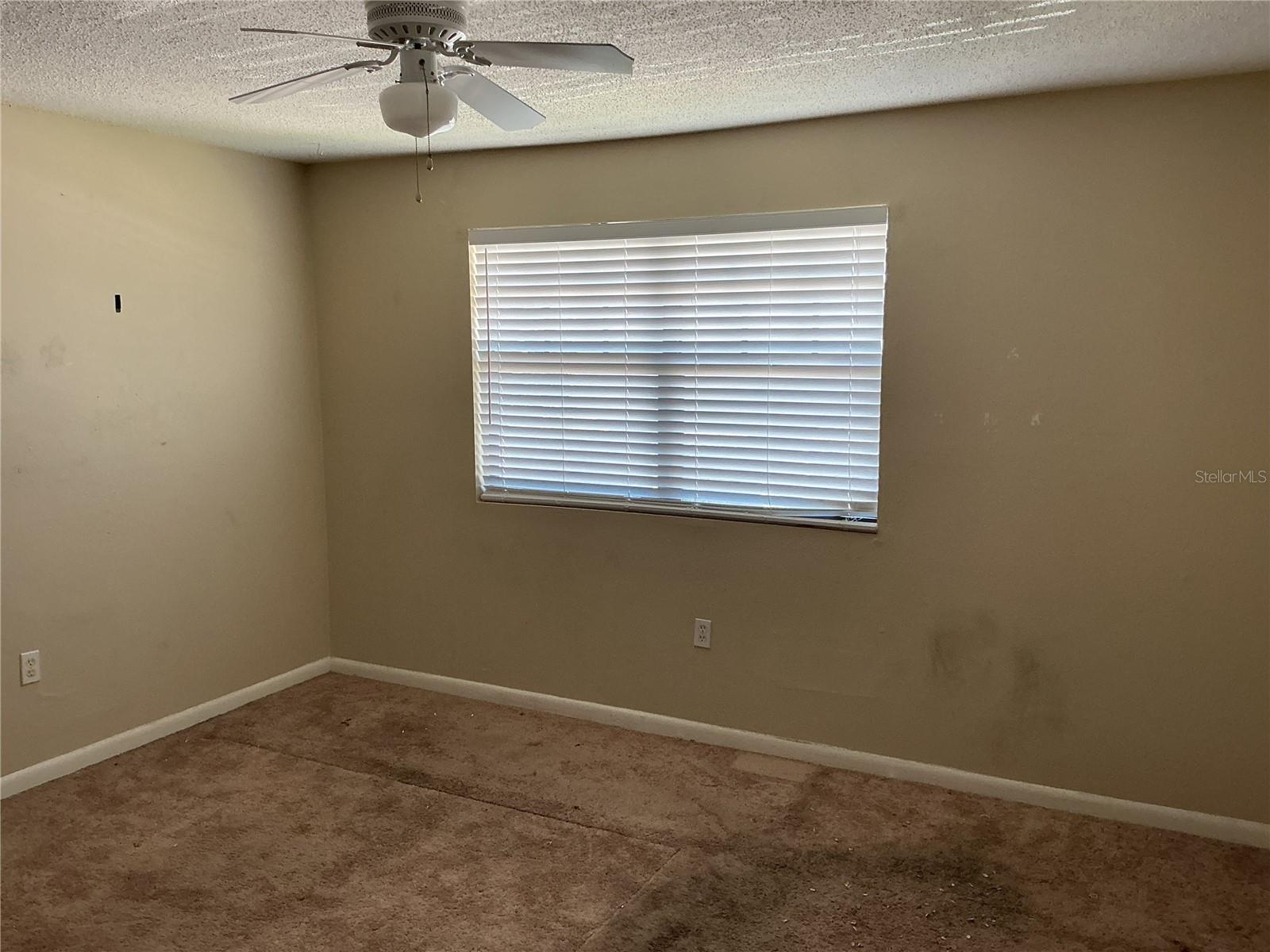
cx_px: 635
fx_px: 1064
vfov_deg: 48.2
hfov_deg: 61.7
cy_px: 476
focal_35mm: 29
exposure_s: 1/60
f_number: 1.8
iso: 80
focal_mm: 3
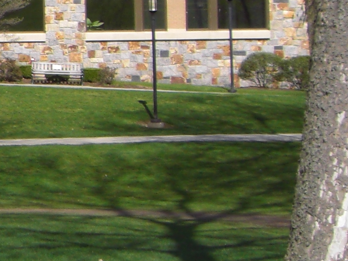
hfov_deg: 10.6
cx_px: -378
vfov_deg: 8.7
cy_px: -34
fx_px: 1698
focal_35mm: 169
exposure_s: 1/200
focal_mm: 6.2
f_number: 8
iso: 64
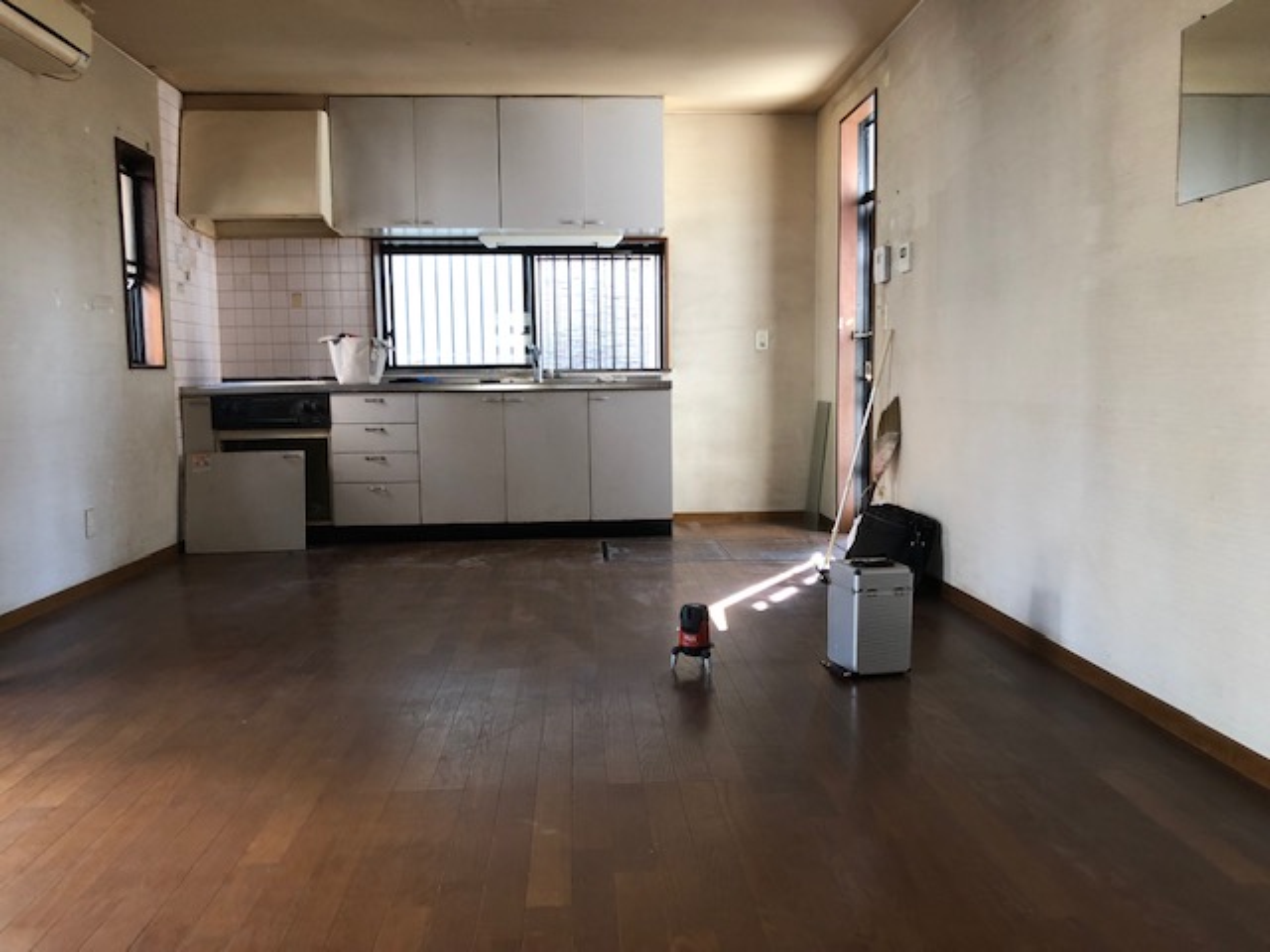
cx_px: 635
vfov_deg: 49.7
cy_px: 476
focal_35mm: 28
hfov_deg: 63.4
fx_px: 1027
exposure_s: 1/20
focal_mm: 3.99
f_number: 1.8
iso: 40
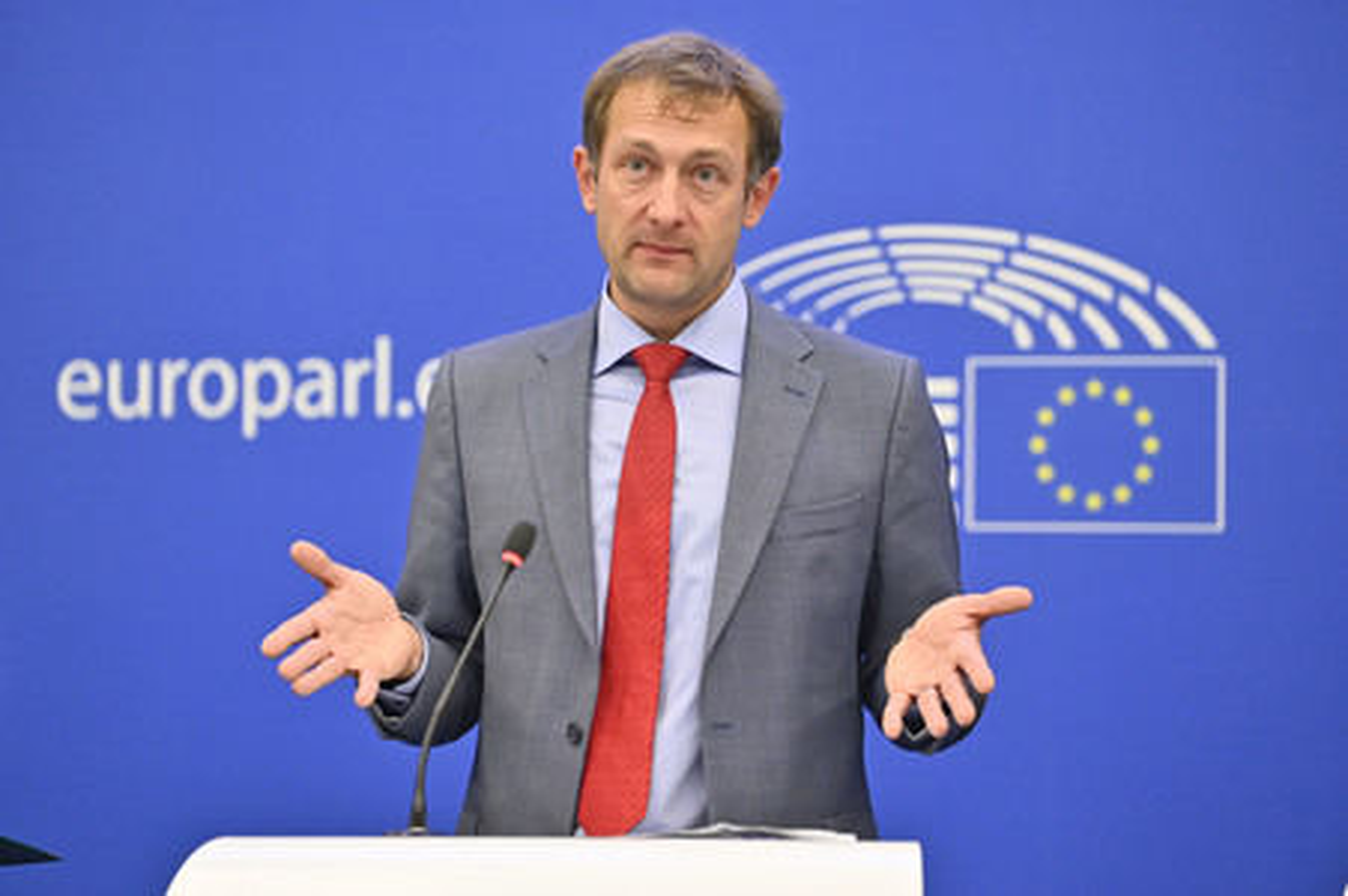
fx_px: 5051
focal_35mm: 135
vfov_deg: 10.1
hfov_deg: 15.2
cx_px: 674
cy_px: 448
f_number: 2.8
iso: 5000
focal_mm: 135
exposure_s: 1/800
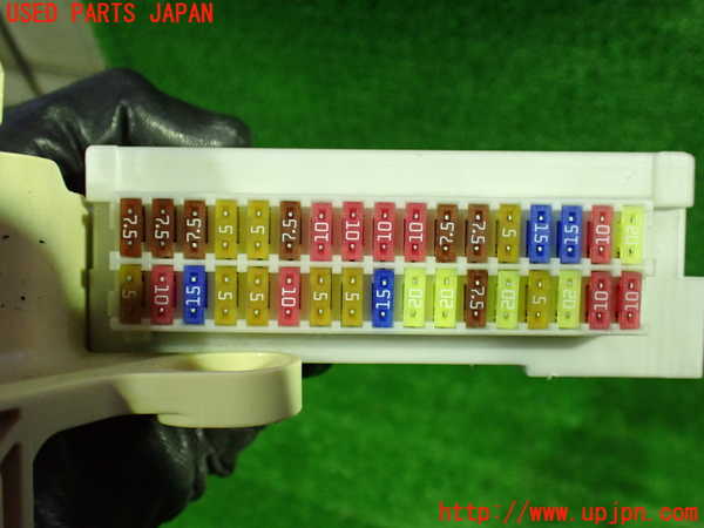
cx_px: 352
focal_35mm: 30
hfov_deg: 60.0
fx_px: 610
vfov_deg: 46.8
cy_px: 264
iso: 800
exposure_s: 1/50
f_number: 2.3
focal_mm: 5.4
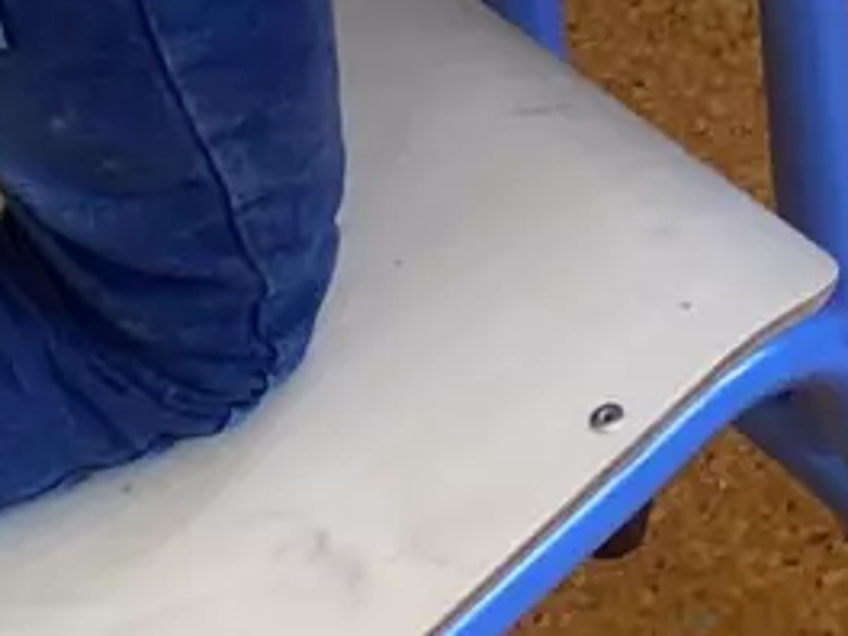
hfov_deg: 9.7
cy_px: -1674
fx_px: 4630
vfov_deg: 6.6
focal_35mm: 189
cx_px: 1728
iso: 80
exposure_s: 1/121
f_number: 1.8
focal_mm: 4.25
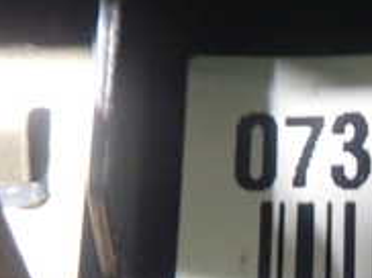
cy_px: 241
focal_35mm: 99
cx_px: 609
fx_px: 1062
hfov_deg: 17.2
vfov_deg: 14.8
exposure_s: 1/40
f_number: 2.3
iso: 800
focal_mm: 5.5
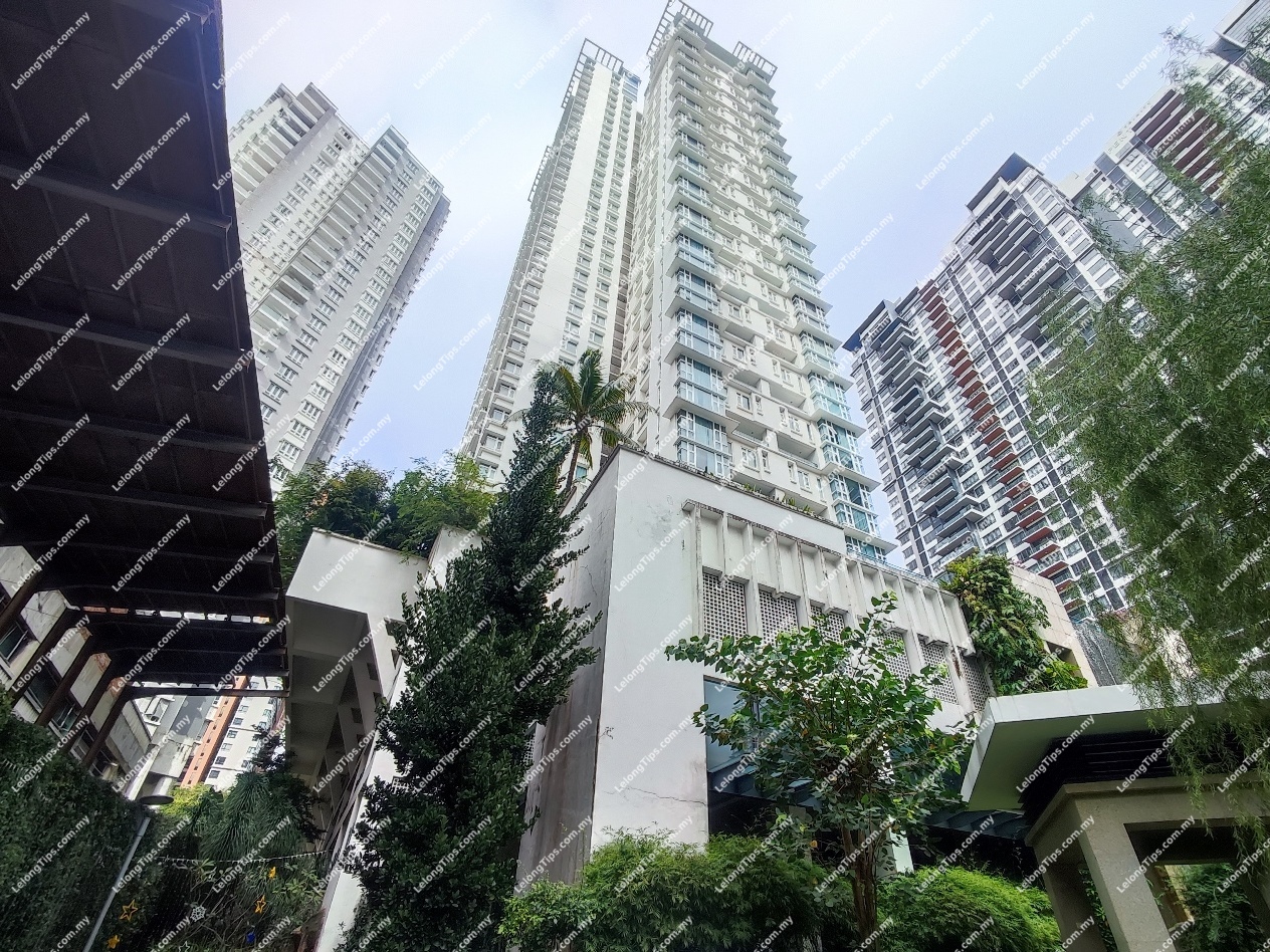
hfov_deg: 94.5
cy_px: 476
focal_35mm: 16
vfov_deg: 78.1
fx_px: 587
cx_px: 635
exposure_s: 1/276
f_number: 2.2
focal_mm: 1.65
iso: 50
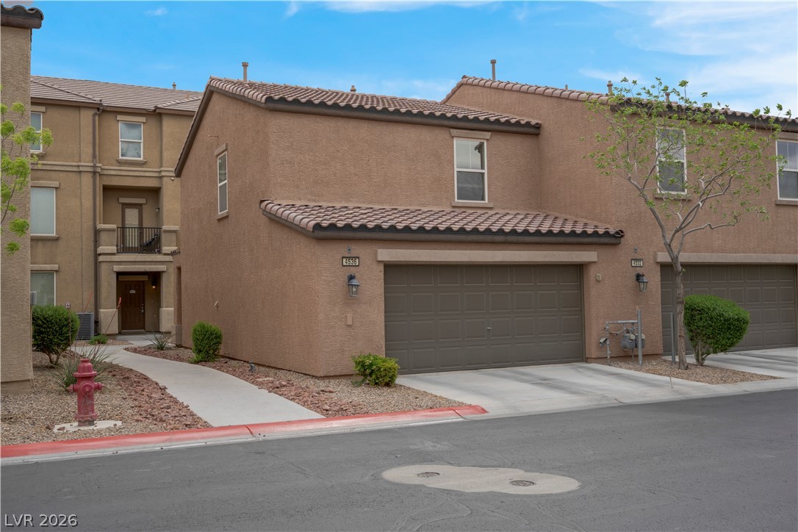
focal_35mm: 35
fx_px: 776
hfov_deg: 54.4
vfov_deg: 37.9
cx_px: 399
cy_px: 266
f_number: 9
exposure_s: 1/160
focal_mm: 35
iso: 100
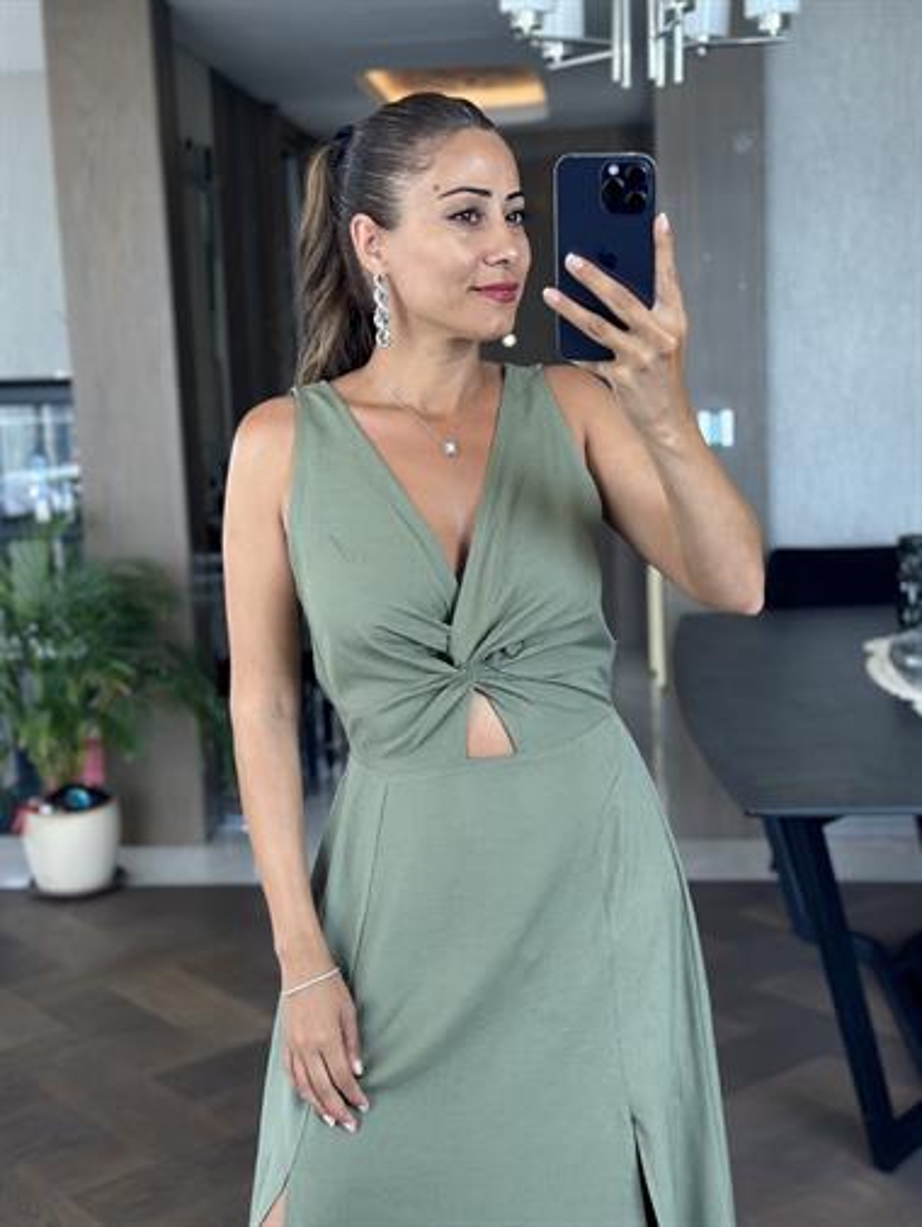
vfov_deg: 39.6
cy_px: 614
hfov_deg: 30.3
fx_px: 1703
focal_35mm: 48
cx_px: 461
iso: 125
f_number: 1.78
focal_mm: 6.86
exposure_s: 1/121
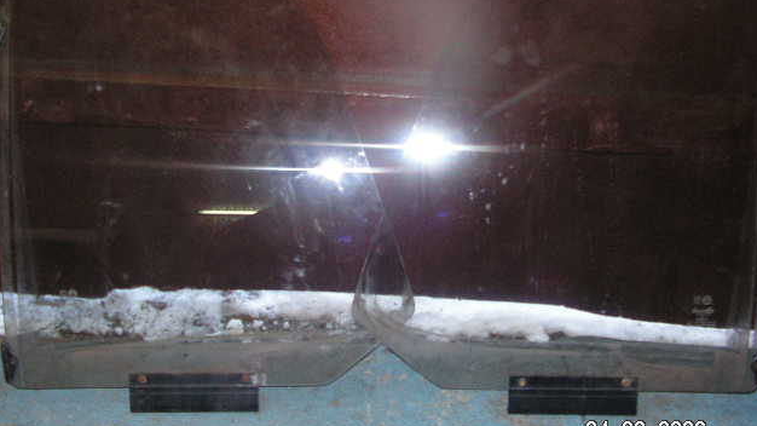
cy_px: 197
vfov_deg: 24.4
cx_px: 385
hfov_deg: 42.1
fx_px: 983
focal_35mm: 49
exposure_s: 1/40
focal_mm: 7.4
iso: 200
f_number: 3.2
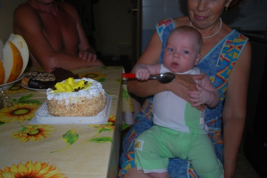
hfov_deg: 61.9
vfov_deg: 43.7
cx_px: 134
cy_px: 89
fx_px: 223
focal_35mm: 30
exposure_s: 1/60
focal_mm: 20
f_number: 3.8
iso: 200
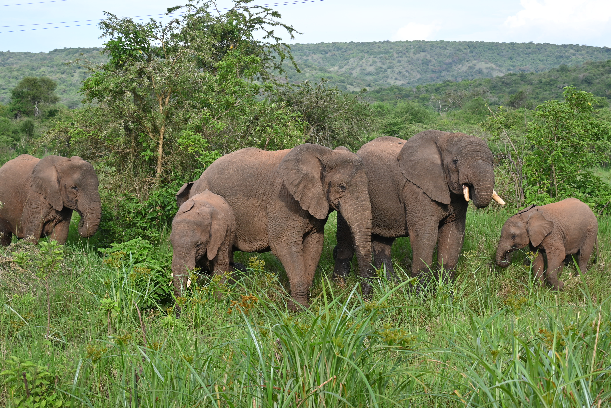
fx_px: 1273
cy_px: 204
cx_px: 306
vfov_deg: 18.2
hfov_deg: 27.0
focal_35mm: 75
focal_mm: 50
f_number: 5.6
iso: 140
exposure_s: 1/250
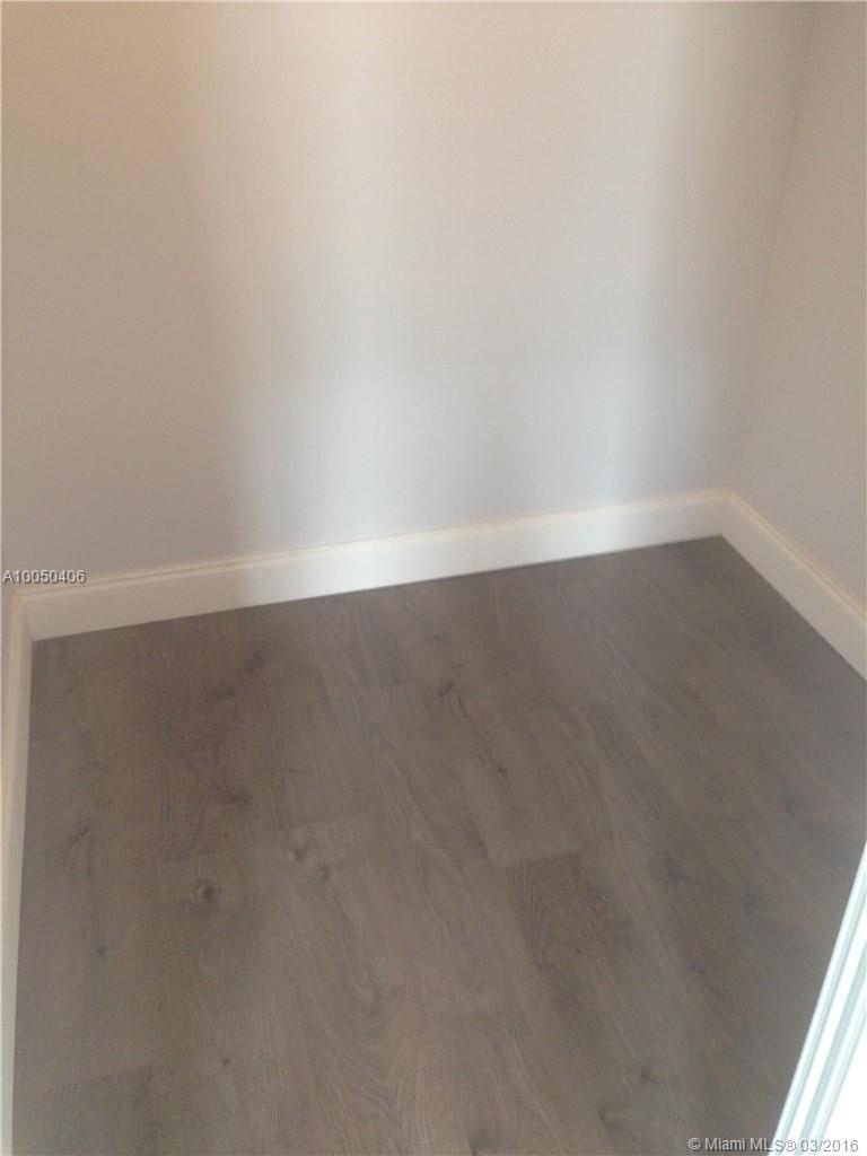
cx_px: 434
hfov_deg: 42.9
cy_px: 578
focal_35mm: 33
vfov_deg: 55.4
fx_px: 1102
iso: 80
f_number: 2.4
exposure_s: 1/20
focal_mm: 4.12
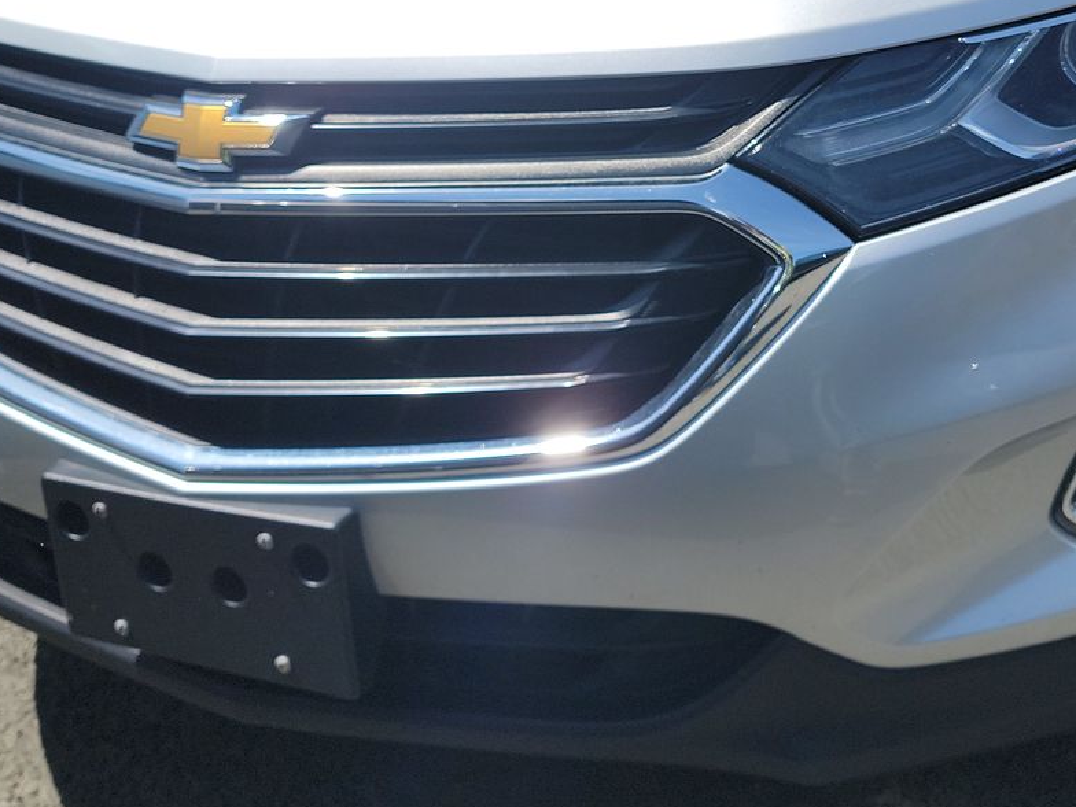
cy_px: 147
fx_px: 1523
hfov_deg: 38.6
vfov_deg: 28.9
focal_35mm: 49
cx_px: 683
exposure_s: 1/975
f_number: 1.8
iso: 50
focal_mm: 6.7
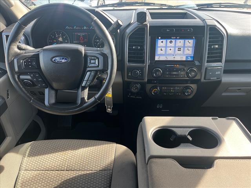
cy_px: 94
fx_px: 189
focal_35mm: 26
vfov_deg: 53.1
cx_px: 126
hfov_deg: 67.3
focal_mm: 5.1
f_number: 1.6
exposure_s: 1/122
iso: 50
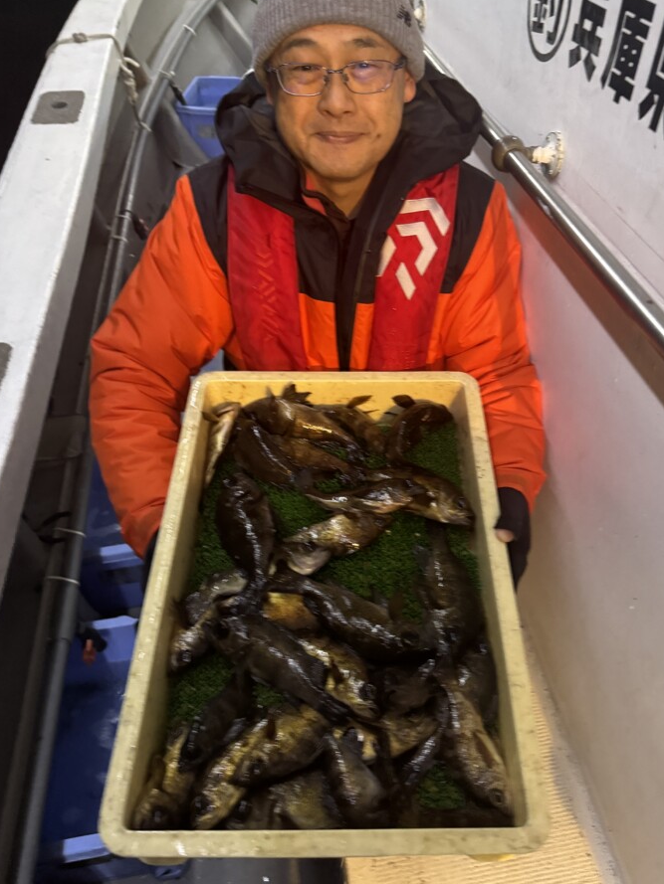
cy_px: 427
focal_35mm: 27
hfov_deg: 51.3
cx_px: 361
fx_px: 690
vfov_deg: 65.3
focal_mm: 6.76
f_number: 1.78
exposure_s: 1/30
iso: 1000
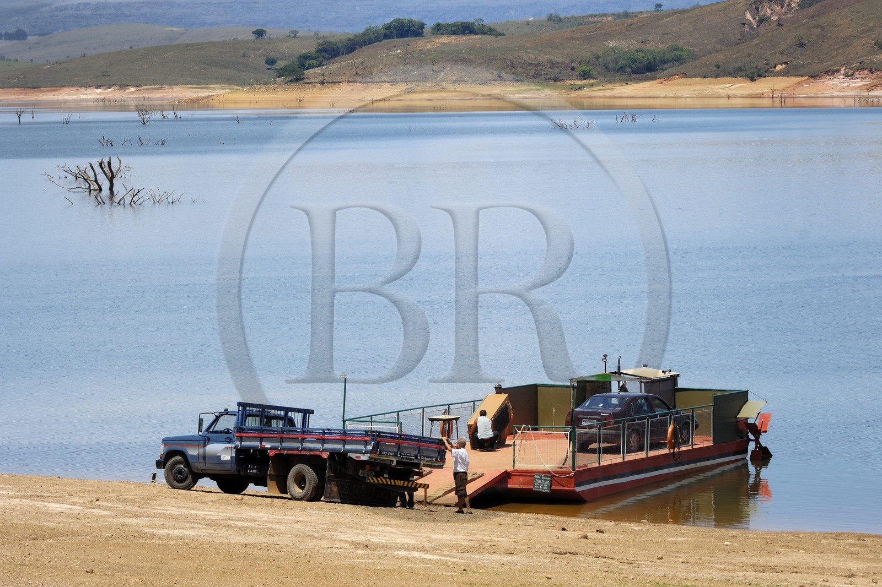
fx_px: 3747
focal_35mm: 153
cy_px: 294
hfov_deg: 13.4
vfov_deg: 9.0
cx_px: 441
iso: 100
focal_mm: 102
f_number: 6.7
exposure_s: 1/320
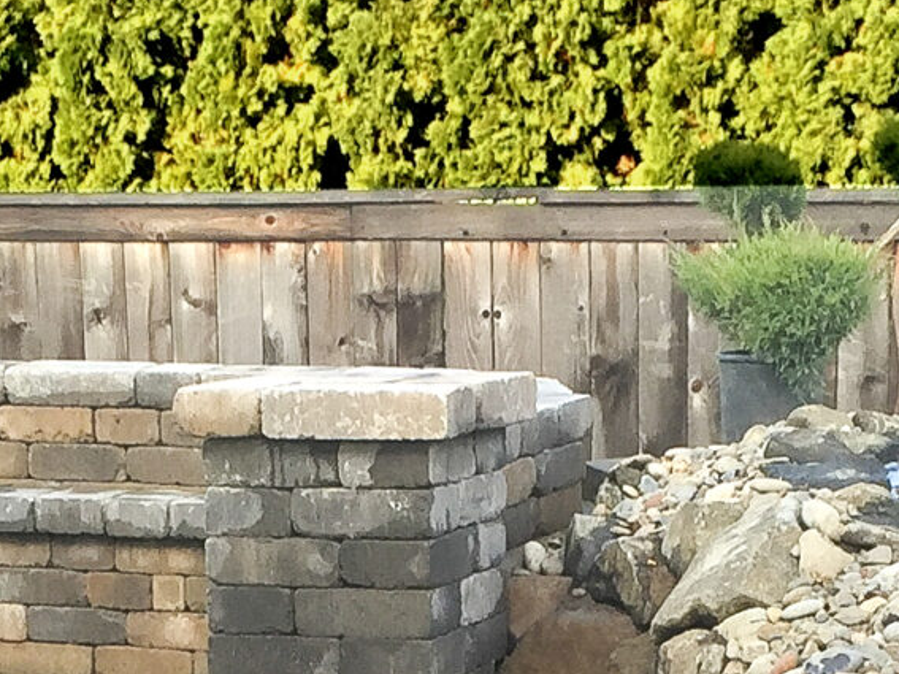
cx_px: 442
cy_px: 1310
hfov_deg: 15.1
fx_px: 3401
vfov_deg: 10.5
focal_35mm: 131
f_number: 2.2
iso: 32
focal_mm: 4.15
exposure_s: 1/300
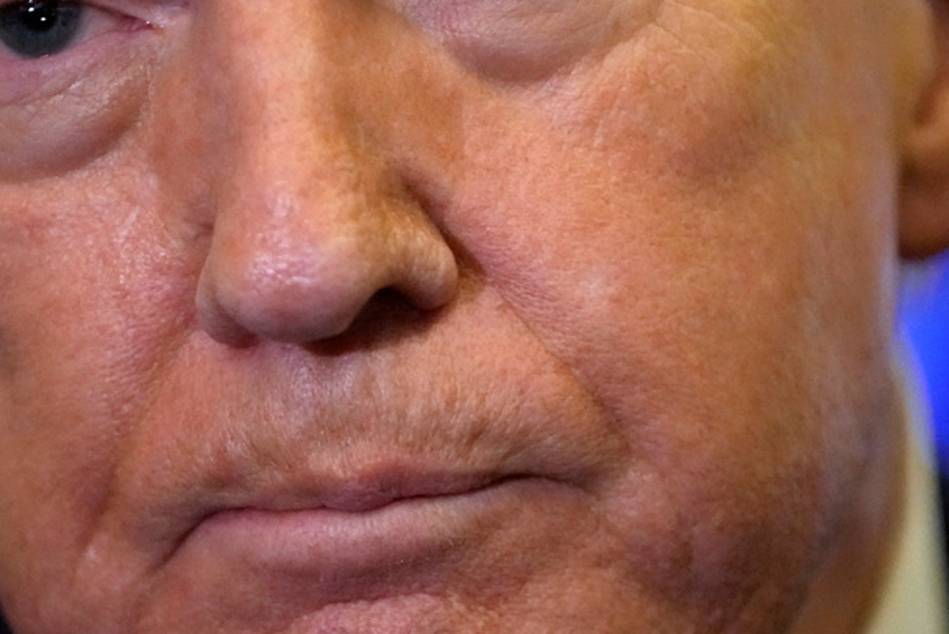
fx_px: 11498
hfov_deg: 4.7
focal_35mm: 436
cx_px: 442
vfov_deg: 3.2
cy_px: 288
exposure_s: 1/250
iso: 8000
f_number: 2.8
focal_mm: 173
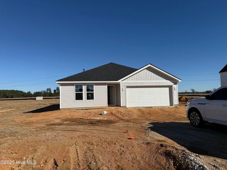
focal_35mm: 24
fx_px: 157
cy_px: 85
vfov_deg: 56.8
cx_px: 114
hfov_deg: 71.6
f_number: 1.78
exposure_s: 1/8130
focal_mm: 6.76
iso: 80
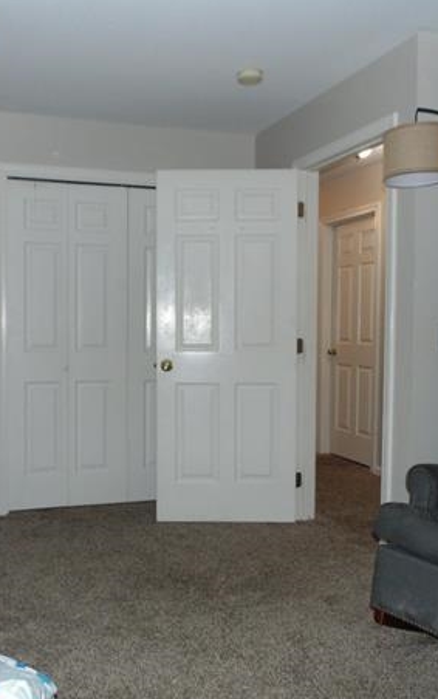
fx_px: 629
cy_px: 353
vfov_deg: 58.1
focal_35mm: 33
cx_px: 158
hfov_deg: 38.1
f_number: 3.1
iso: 200
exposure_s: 1/30
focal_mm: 4
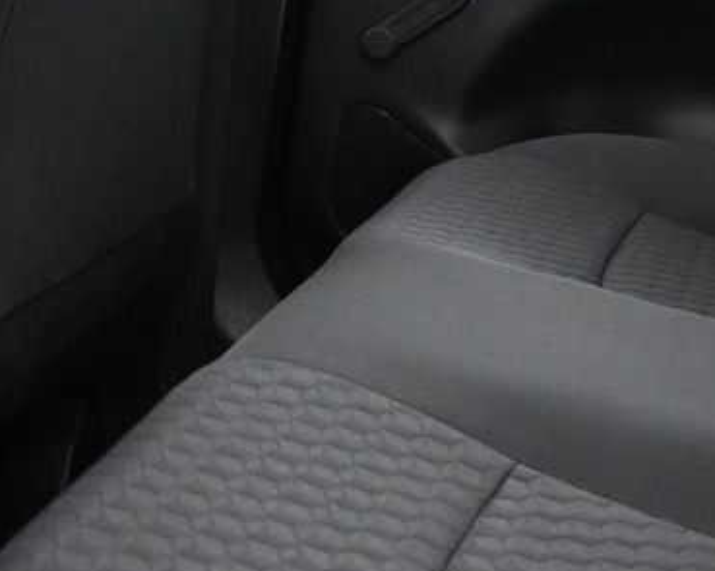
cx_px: 731
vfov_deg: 15.1
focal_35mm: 99
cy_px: -58
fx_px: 2094
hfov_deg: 18.8
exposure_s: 1/25
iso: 4000
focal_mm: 16
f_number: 3.5
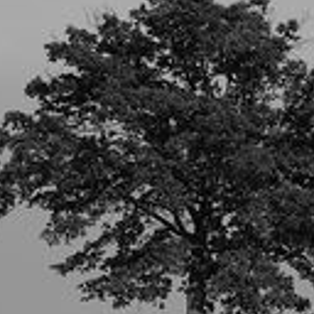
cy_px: 164
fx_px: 3058
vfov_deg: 5.9
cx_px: 503
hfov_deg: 5.8
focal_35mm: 298
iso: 200
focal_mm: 50
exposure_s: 1/1400
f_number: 5.6
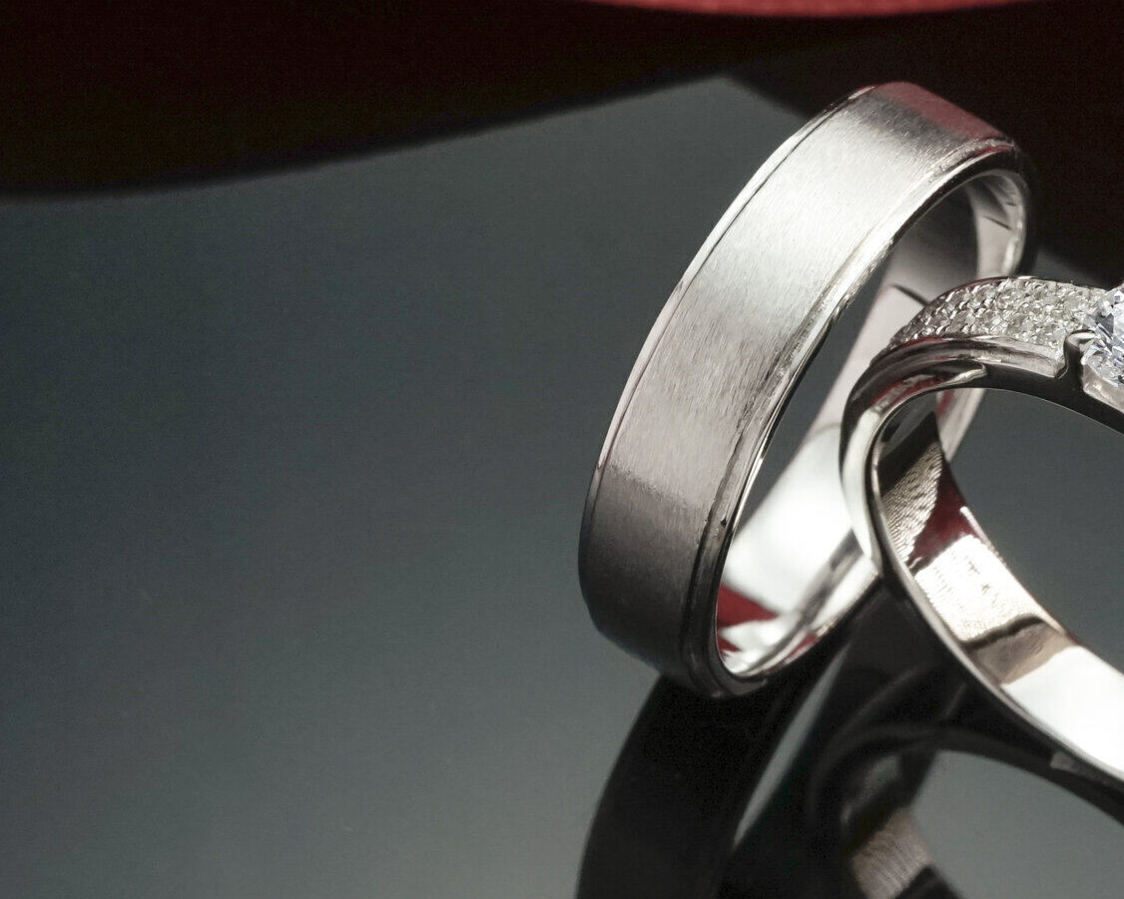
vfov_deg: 12.3
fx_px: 4159
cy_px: 509
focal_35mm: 125
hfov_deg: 15.3
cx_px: 922
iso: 1000
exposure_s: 1/80
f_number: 16
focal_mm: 50
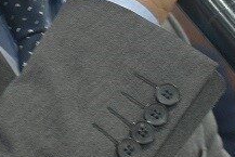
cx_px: 74
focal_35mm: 249
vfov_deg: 5.5
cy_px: -31
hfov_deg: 8.3
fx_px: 1626
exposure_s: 1/80
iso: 800
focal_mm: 32
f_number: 4.2
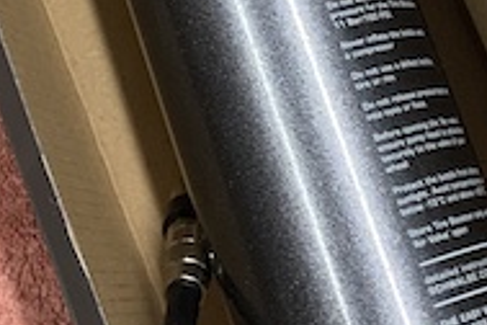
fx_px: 1731
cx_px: 273
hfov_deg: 16.0
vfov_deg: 10.4
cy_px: -134
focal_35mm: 128
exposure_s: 1/50
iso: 64
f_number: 1.8
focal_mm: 3
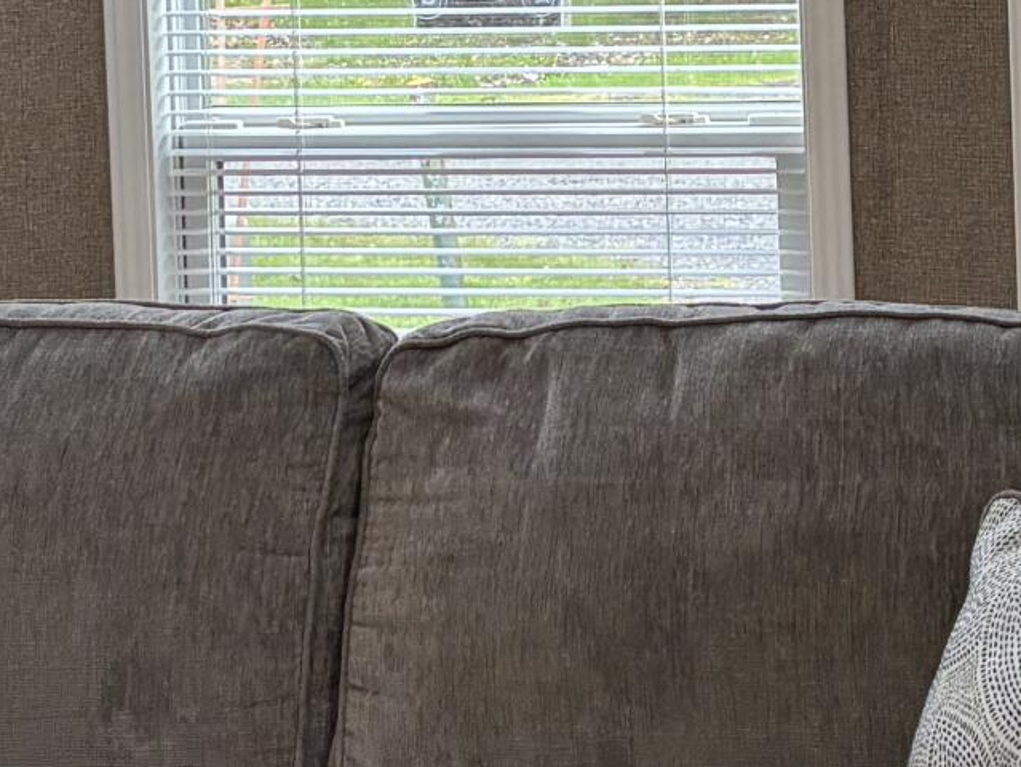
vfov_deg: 11.9
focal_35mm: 122
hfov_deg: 16.1
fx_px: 3600
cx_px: 577
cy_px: -101
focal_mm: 5.96
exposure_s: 1/120
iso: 50
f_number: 1.6
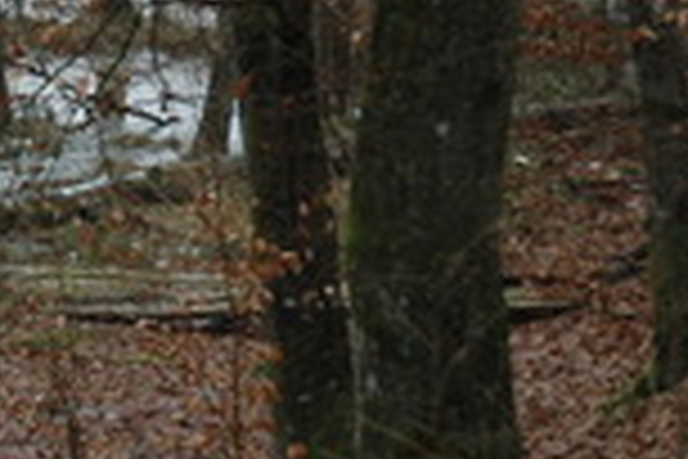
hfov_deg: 8.2
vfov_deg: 5.7
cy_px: 70
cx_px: -688
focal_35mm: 240
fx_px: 4586
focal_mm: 34
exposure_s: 1/160
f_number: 6.3
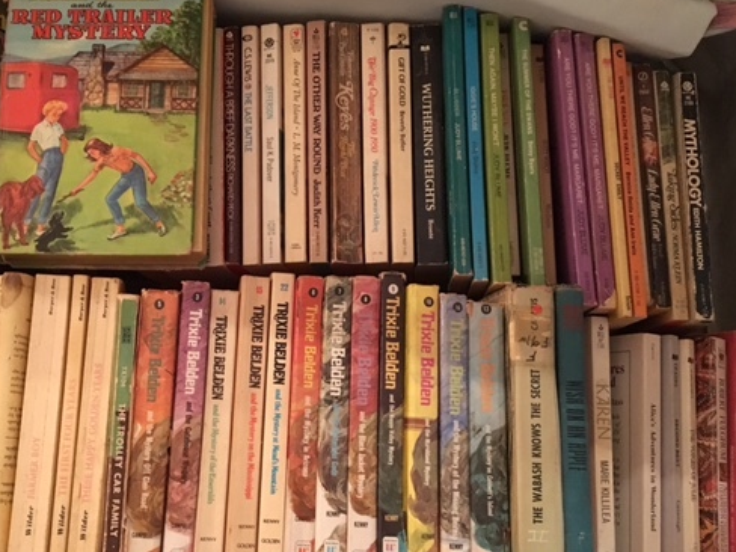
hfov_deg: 48.6
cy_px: 303
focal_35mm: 38
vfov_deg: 37.7
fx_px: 808
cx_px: 288
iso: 320
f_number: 2.2
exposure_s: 1/15
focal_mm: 4.15
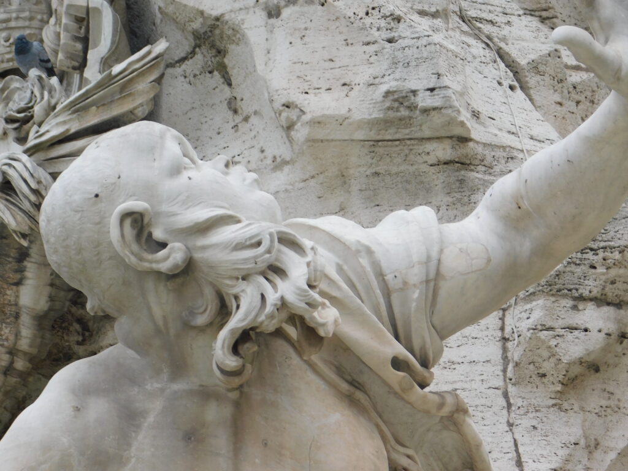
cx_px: 314
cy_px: 236
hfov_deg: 10.7
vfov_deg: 8.1
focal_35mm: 184
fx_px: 3338
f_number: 5.4
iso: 125
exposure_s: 1/200
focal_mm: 32.7
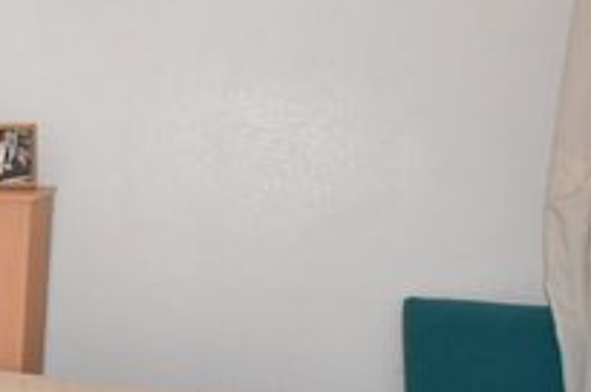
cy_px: 284
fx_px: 1131
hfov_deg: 19.8
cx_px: -517
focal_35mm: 69
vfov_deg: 19.6
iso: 2800
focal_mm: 10
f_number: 3.5
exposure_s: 1/200
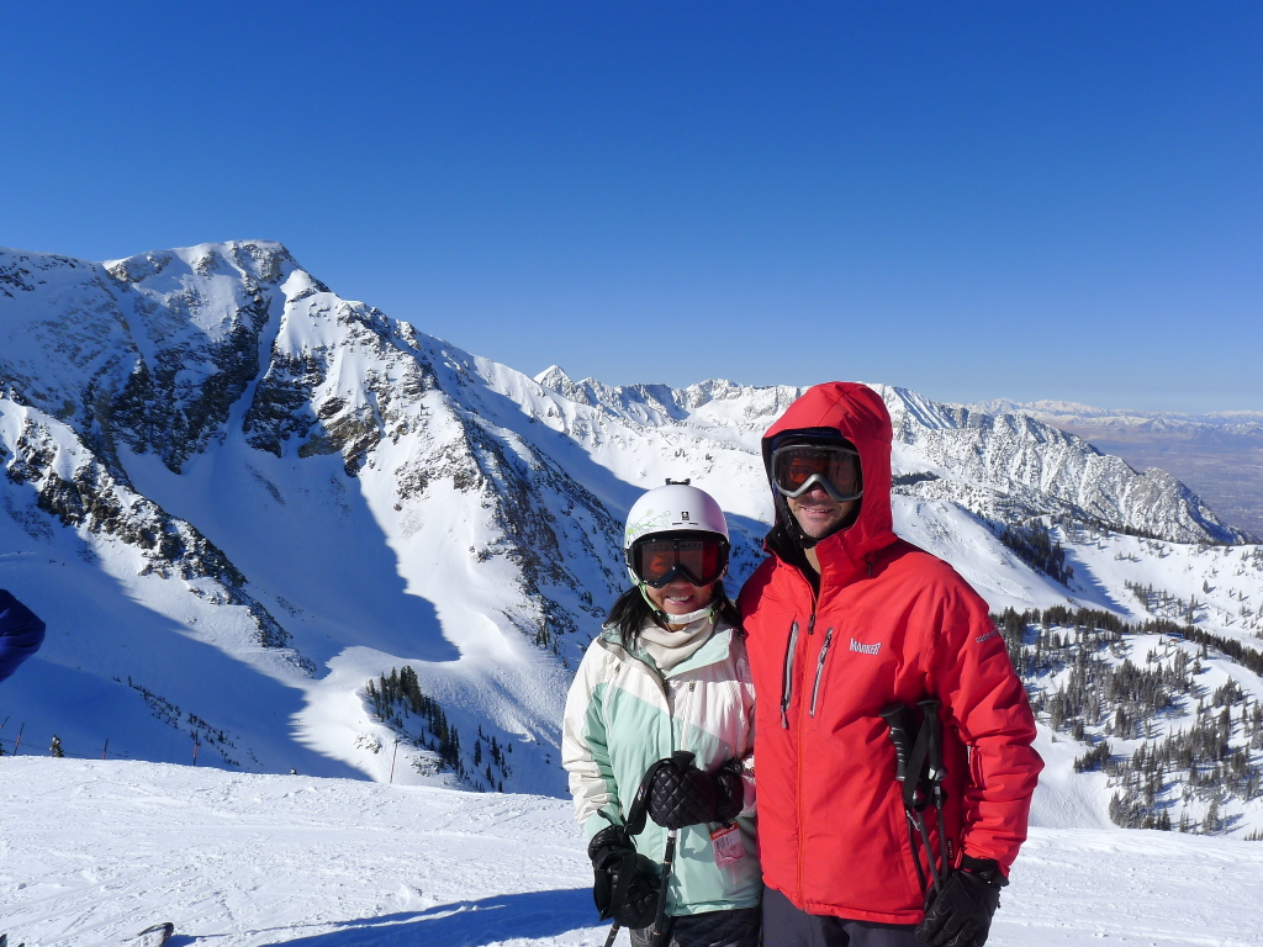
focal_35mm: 30
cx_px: 632
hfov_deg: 60.0
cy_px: 474
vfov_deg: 46.8
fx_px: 1095
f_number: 5
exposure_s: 1/1000
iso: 80
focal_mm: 6.4
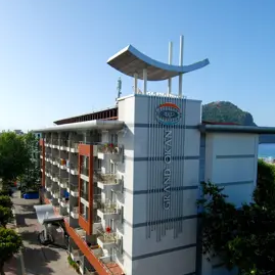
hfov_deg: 57.3
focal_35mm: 28
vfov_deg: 57.1
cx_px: 133
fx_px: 252
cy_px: 154
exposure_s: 1/250
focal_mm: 12
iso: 100
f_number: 8
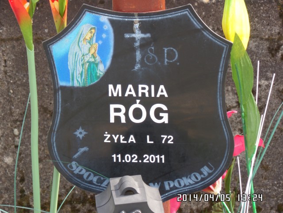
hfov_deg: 9.1
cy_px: 106
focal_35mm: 217
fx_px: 1774
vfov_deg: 6.8
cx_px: 142
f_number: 4.8
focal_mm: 38.6
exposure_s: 1/125
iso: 100
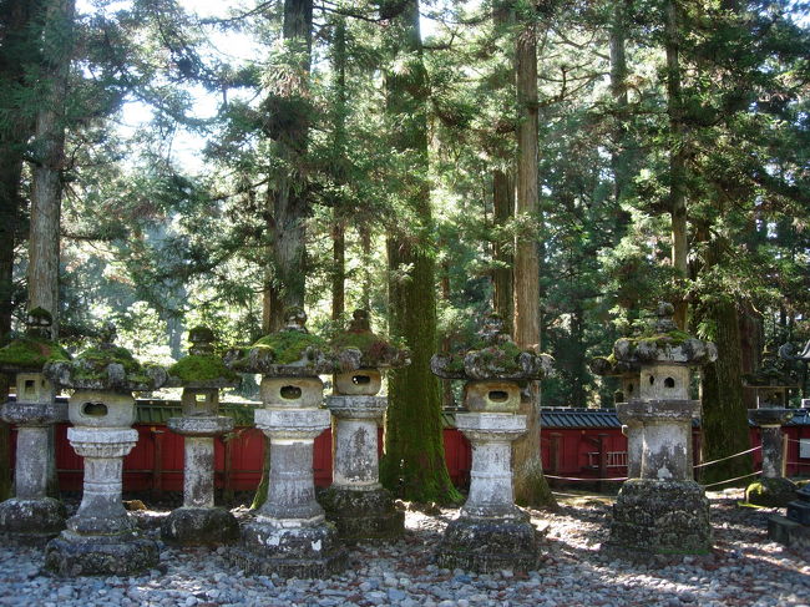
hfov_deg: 49.0
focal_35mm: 38
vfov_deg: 37.7
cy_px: 304
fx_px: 889
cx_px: 405
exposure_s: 1/36.9
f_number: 2.8
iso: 64
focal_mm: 7.8
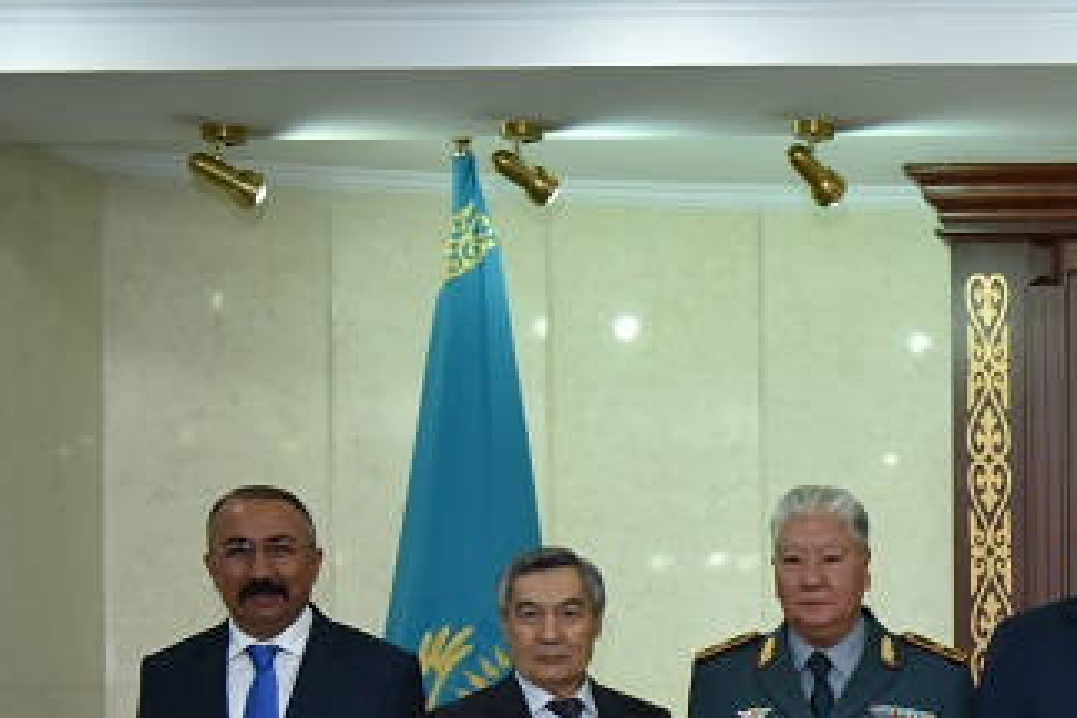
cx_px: 1316
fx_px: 2363
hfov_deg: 23.3
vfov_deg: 16.9
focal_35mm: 79
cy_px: 735
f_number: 2.8
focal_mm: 32
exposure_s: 1/200
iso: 1250
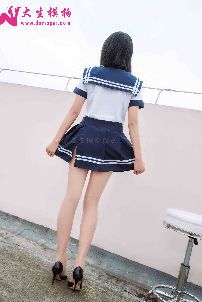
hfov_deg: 41.1
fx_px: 269
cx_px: 101
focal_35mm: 32
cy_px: 151
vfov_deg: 58.7
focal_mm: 32
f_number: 13
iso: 200
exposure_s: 1/100
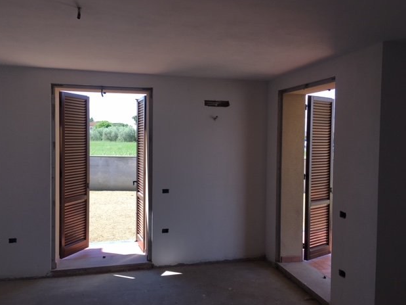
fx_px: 352
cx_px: 201
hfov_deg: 60.0
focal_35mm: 30
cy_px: 152
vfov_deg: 46.8
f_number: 2.2
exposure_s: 1/306
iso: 25
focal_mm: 4.15
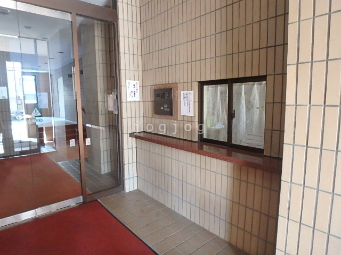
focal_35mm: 21
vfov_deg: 63.4
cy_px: 128
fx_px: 207
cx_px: 170
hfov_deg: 79.0
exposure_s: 1/25
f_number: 3.5
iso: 800
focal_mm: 3.7
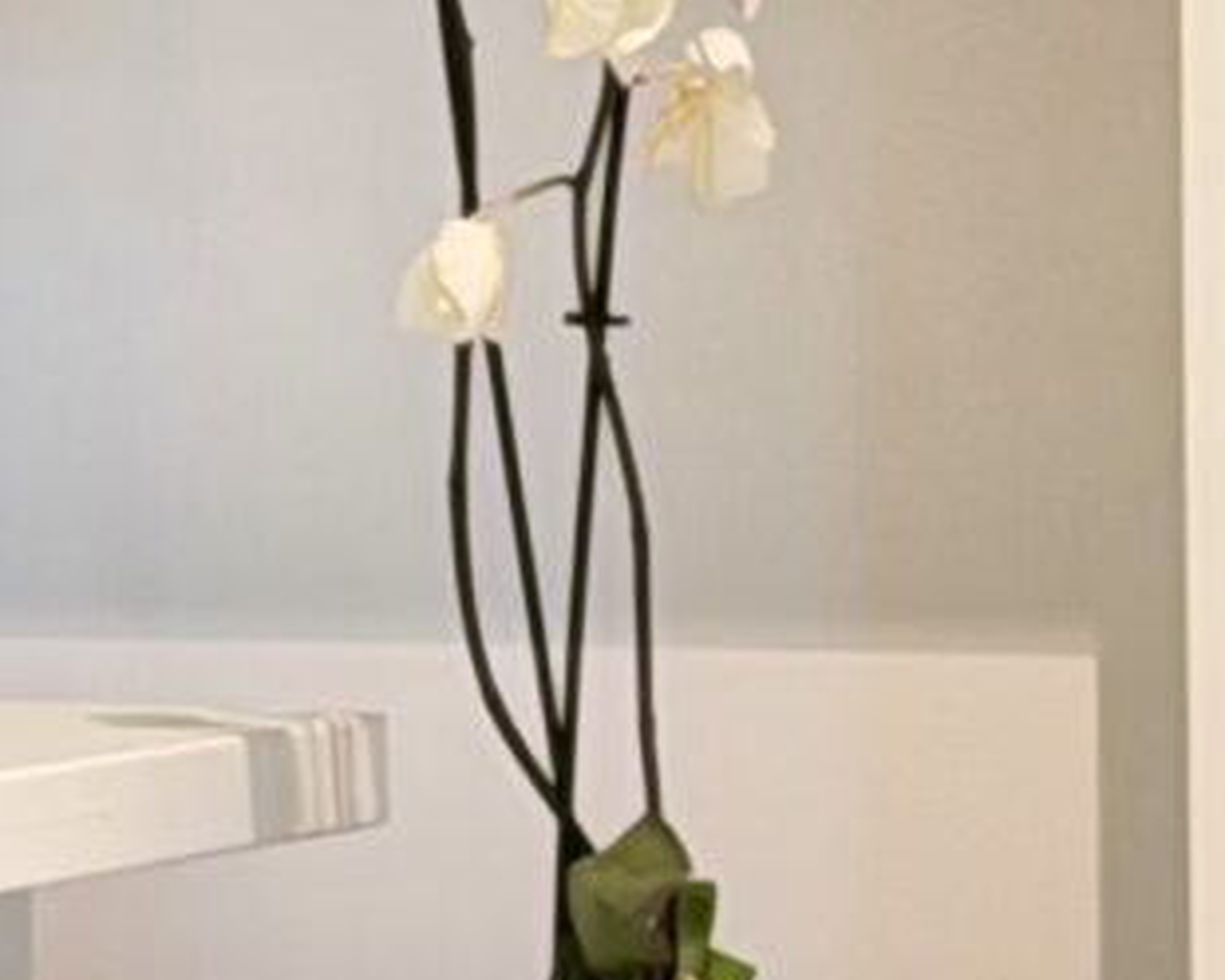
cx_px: -1363
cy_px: -383
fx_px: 14031
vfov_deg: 4.0
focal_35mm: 387
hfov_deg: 4.9
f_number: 1.78
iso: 80
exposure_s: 1/50
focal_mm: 6.76
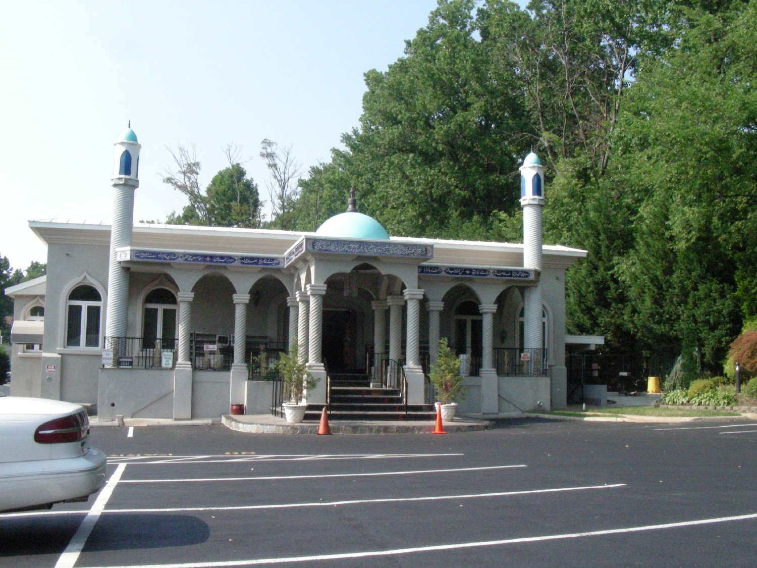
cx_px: 378
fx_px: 831
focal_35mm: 38
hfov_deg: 49.0
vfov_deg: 37.7
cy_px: 284
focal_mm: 6.3
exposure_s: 1/716
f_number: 6.8
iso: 400
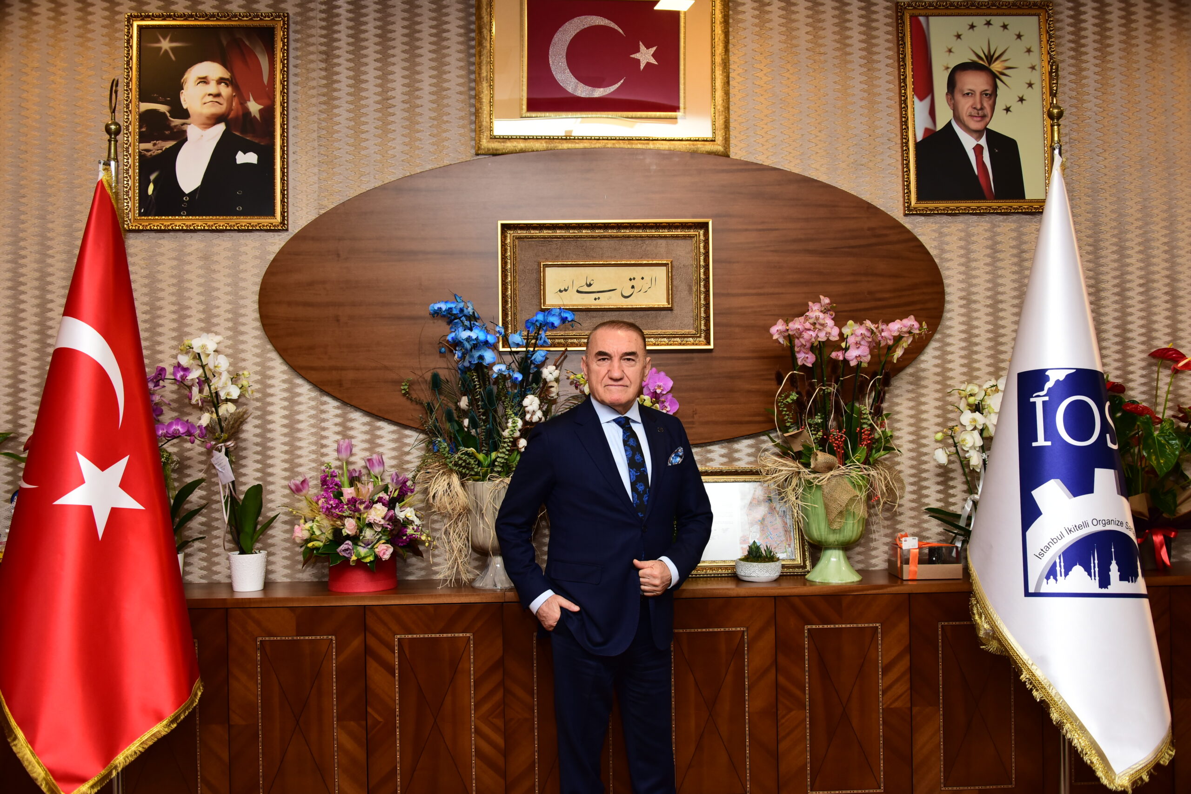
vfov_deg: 38.9
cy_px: 397
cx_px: 596
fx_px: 1125
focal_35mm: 34
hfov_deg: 55.8
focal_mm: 34
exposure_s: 1/100
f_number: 4.5
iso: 800
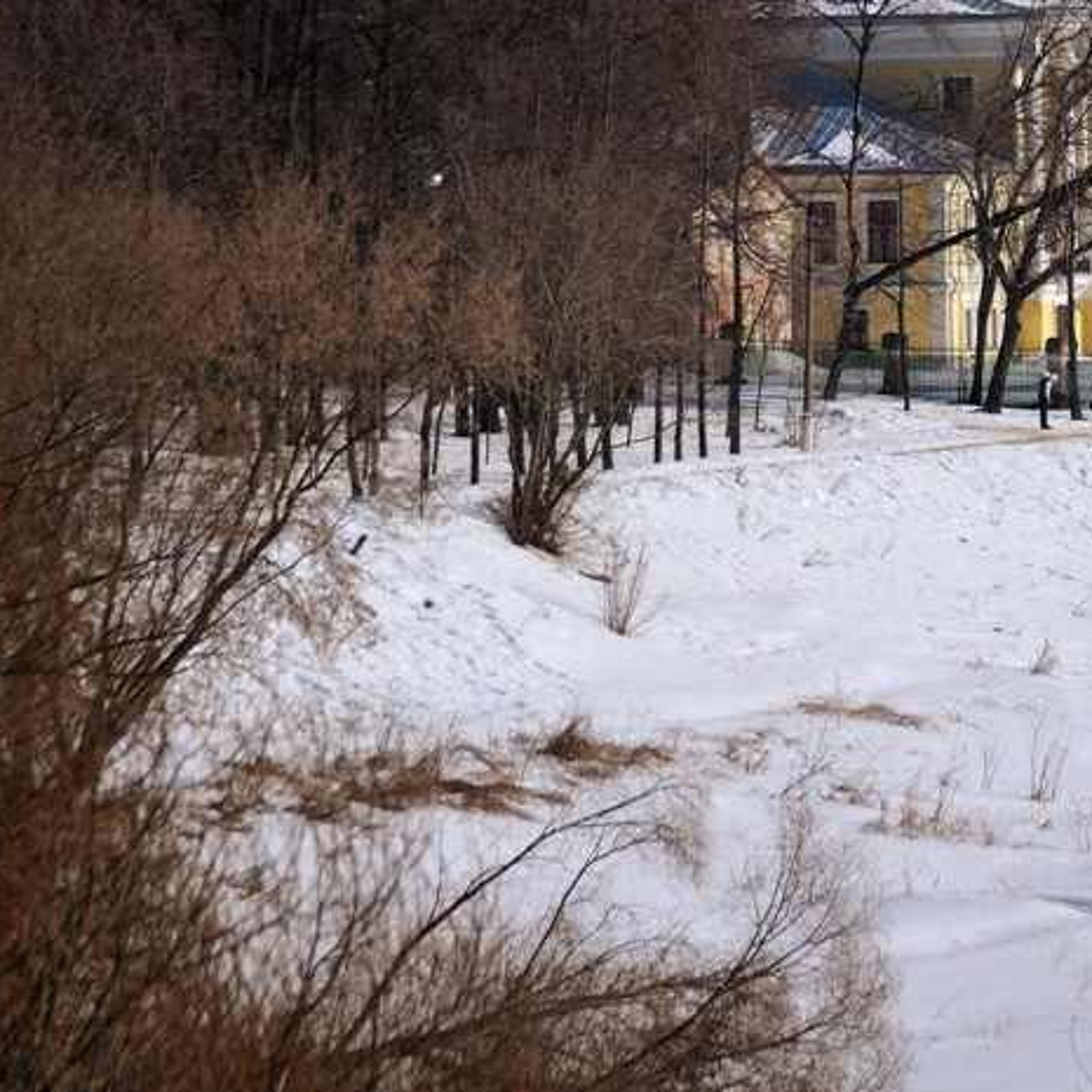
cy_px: 404
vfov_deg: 5.9
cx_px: 1036
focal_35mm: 296
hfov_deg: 5.9
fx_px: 10564
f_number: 6.3
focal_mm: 120
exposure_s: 1/1000
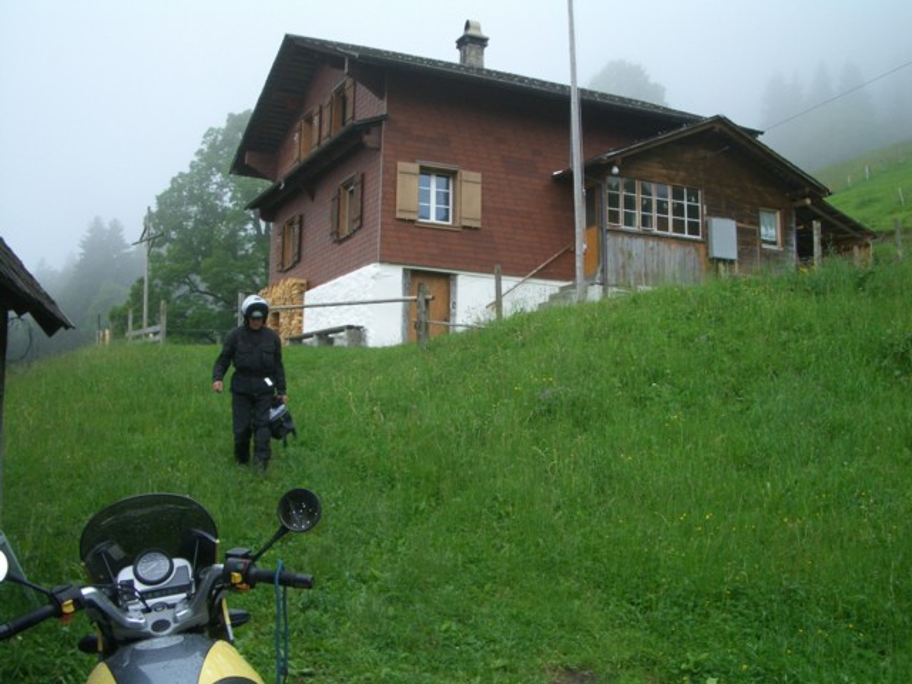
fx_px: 1080
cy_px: 342
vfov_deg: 35.1
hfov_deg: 45.8
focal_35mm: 41
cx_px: 456
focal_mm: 6.8
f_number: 2.8
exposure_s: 1/200
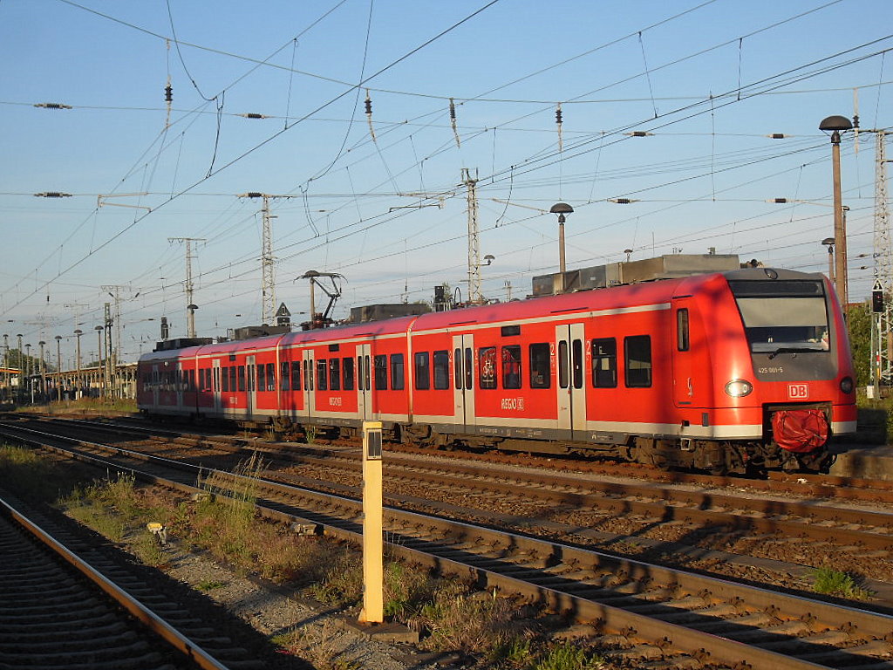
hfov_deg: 28.2
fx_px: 1780
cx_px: 446
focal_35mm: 69
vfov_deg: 21.3
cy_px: 335
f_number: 4
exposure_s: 1/350
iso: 80
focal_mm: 11.8
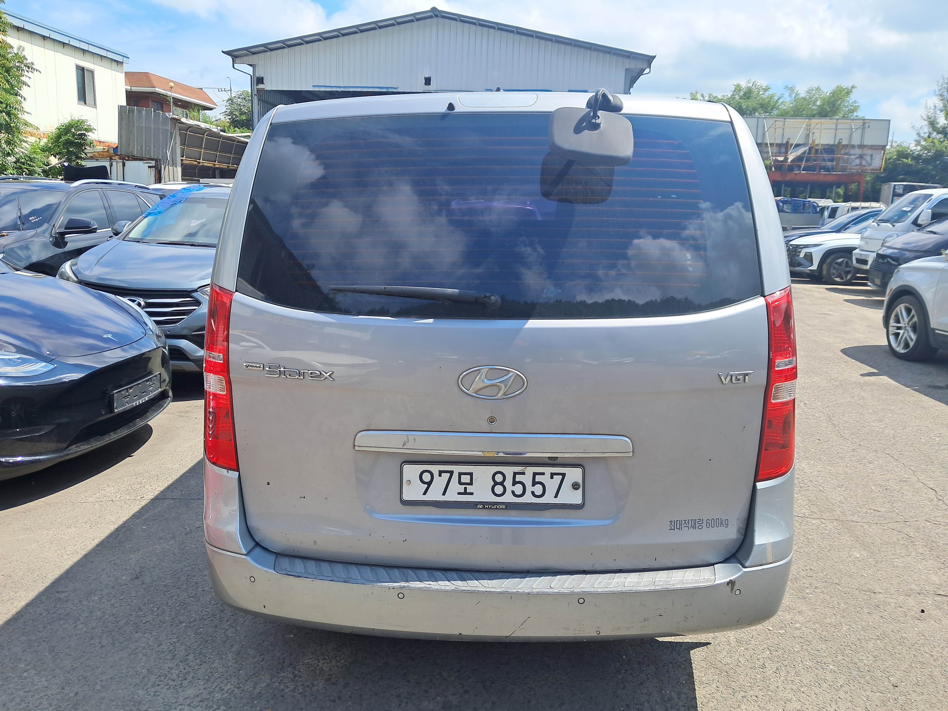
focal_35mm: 27
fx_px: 739
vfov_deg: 51.4
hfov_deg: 65.3
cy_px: 356
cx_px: 474
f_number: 1.8
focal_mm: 4
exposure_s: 1/305
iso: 50
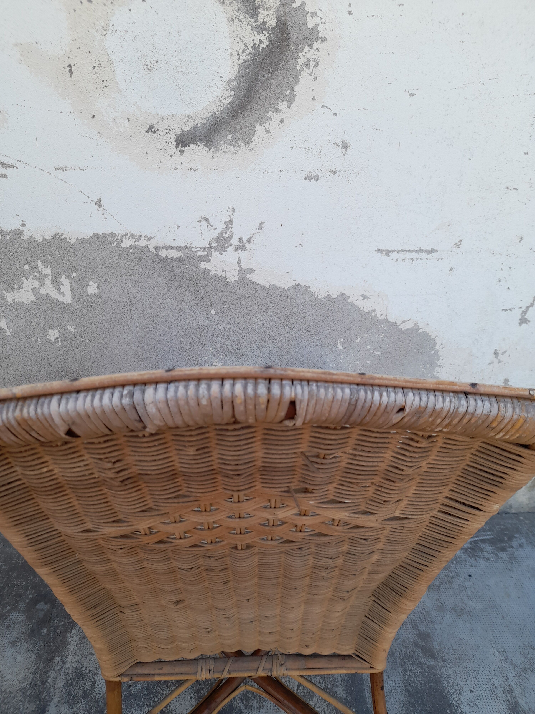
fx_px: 515
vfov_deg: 69.4
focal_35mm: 25
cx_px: 268
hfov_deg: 54.9
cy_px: 357
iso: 20
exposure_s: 1/100
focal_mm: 4.6
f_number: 2
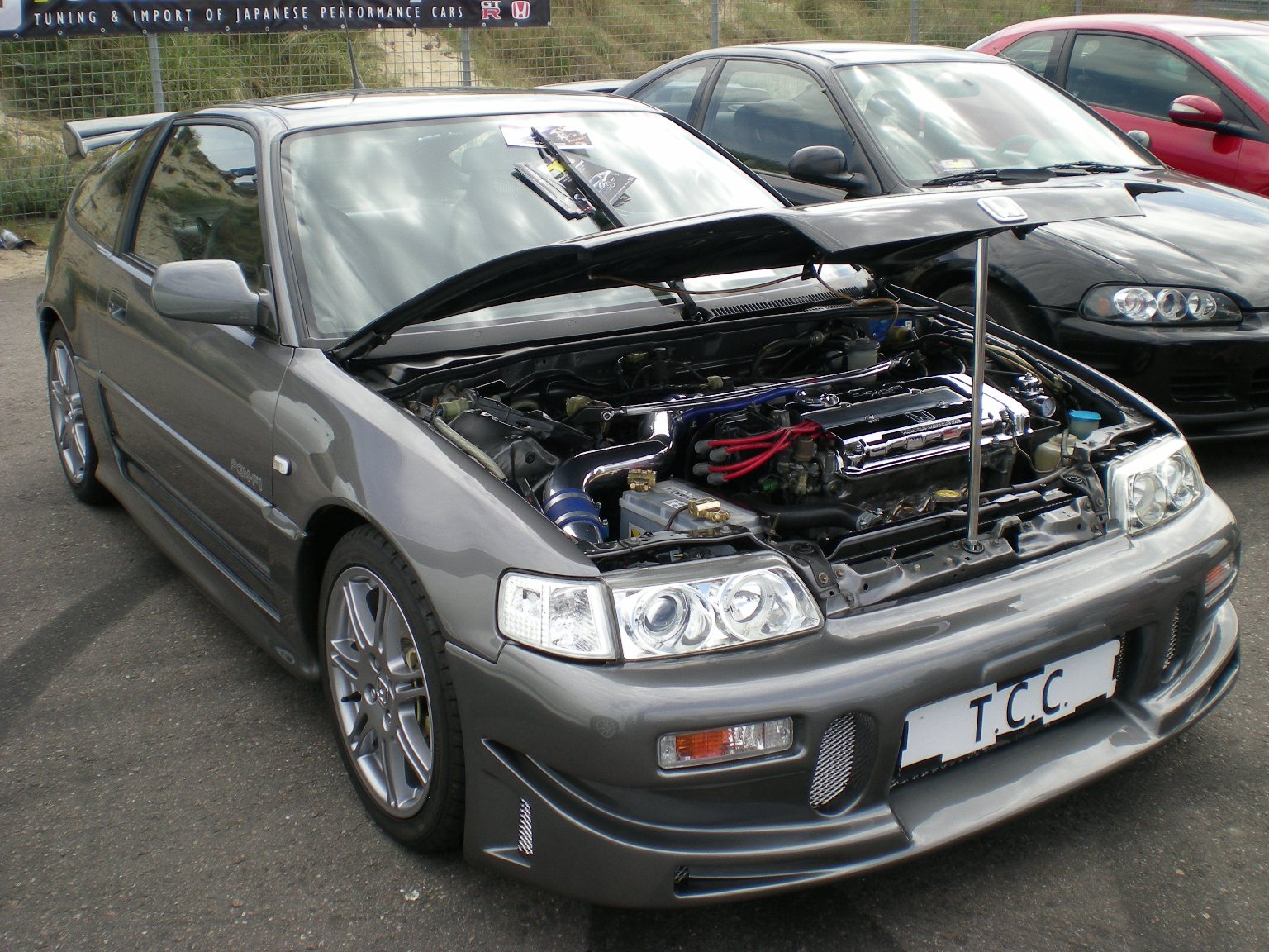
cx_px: 634
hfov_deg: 49.0
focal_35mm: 38
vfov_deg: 37.7
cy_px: 476
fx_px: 1393
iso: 50
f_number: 4.6
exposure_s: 1/159
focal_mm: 6.3
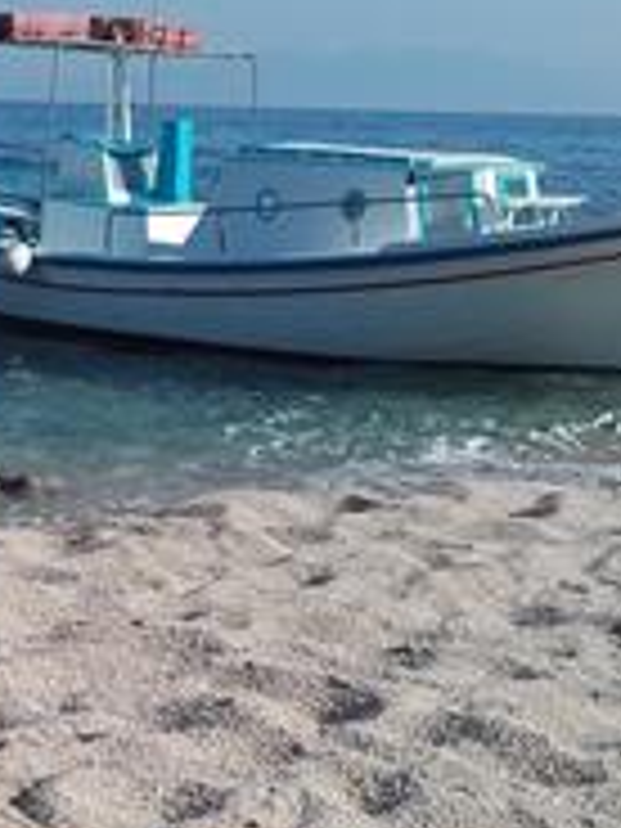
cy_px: 583
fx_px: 2153
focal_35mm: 90
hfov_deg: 16.0
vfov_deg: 21.6
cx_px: -32
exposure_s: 1/1872
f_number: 2.2
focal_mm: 3.3
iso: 50
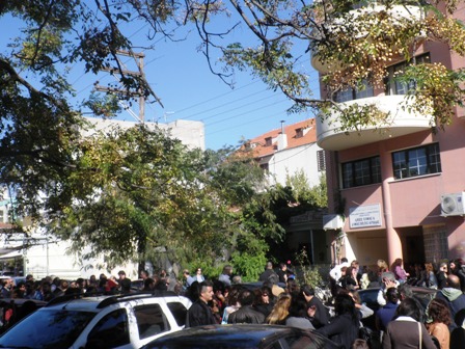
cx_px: 232
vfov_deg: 32.9
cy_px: 174
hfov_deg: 42.9
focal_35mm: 44
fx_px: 591
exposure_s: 1/200
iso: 64
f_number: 6.4
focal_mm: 7.7
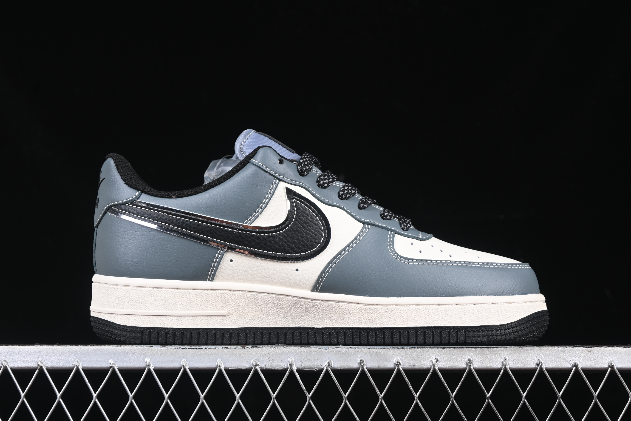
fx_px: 1332
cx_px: 318
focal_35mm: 76
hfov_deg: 26.6
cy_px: 212
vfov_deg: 18.0
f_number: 7.1
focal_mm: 50
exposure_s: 1/80
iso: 160
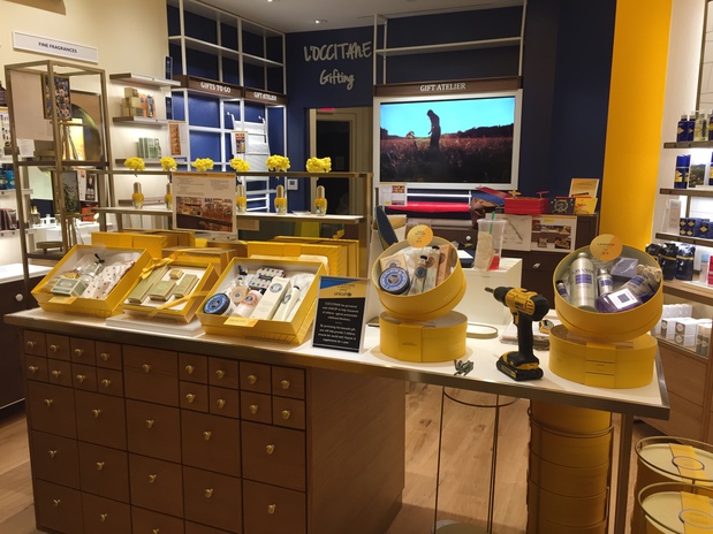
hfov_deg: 61.7
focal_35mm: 29
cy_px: 267
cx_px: 356
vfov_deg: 48.2
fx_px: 597
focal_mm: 4.15
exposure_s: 1/30
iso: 32
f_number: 2.2
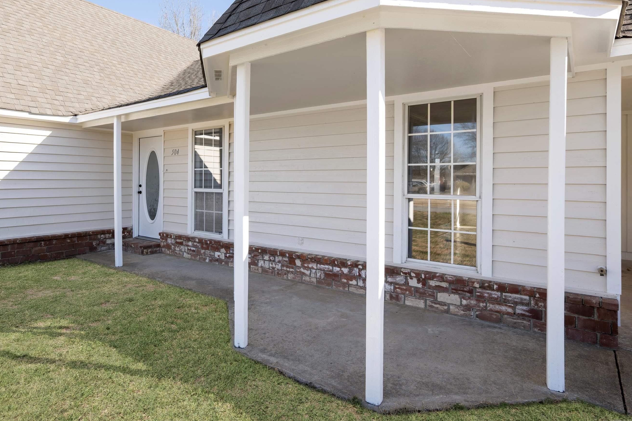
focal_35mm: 20
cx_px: 262
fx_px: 351
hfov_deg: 83.2
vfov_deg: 61.6
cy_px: 177
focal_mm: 17
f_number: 5.6
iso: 100
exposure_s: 1/100
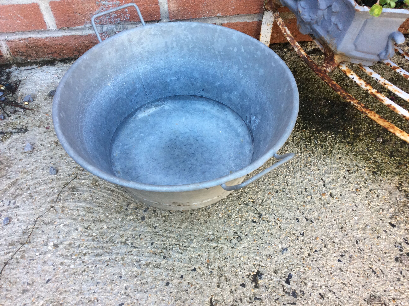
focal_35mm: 32
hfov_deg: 56.9
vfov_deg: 44.1
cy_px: 153
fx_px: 378
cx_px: 204
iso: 64
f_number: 2.4
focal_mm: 3.3
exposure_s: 1/100
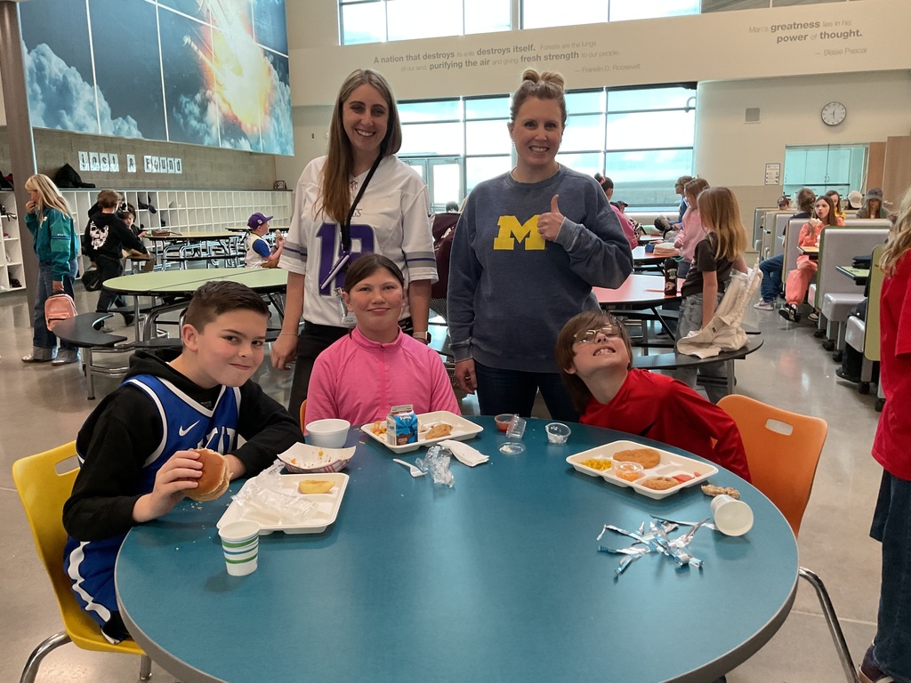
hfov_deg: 61.7
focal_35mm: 29
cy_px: 342
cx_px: 456
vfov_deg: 48.2
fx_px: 763
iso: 125
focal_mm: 3
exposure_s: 1/50
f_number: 1.8
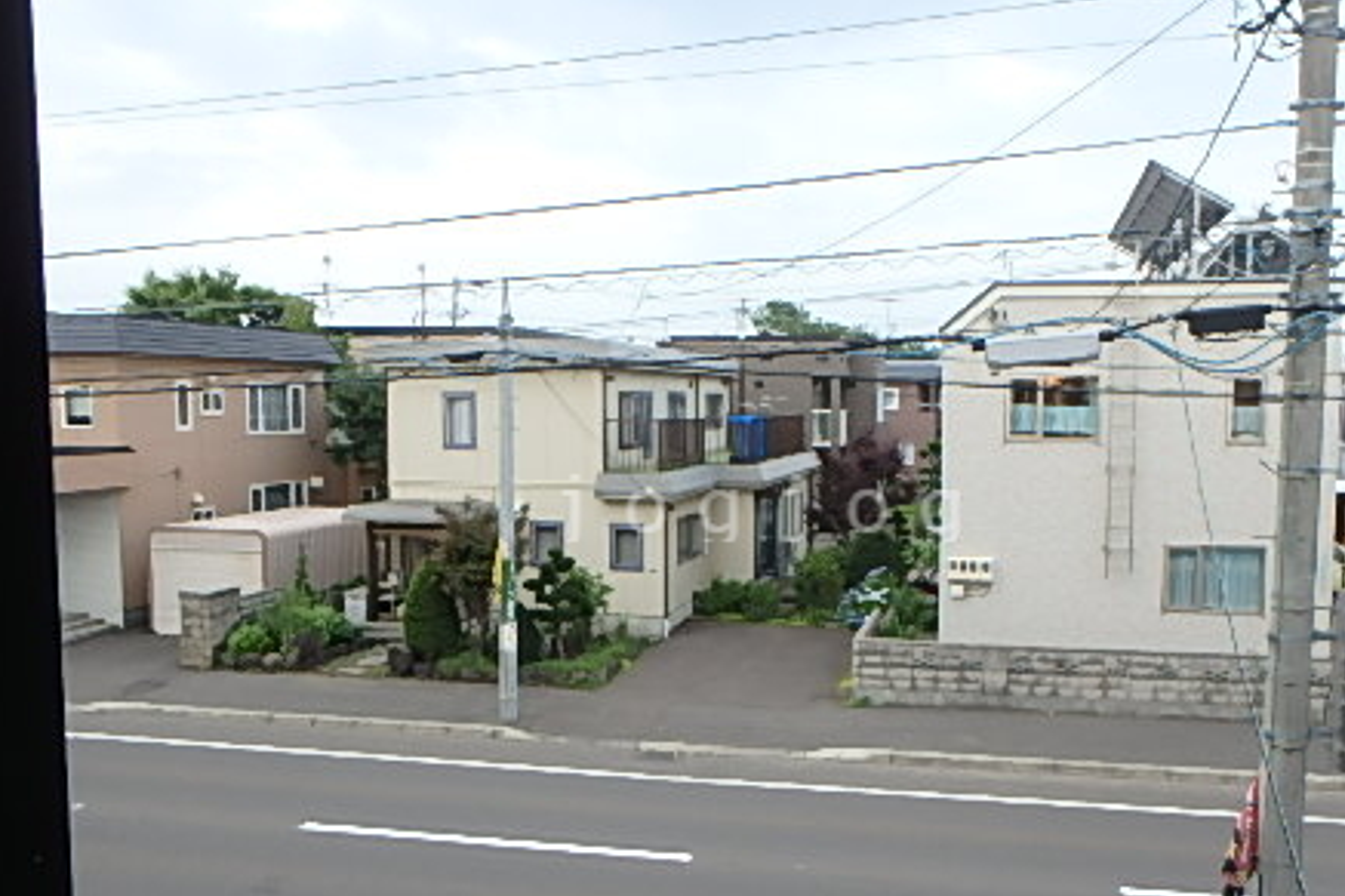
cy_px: 505
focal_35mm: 32
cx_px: 766
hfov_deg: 58.5
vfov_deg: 41.0
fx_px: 1195
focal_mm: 3.7
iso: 125
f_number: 3.5
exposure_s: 1/250
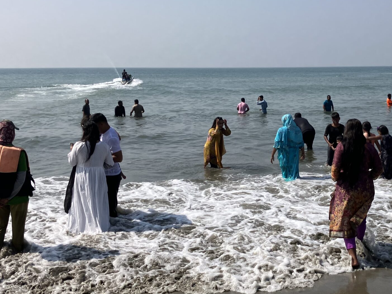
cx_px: 268
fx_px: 578
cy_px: 153
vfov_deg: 28.6
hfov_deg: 37.0
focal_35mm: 51
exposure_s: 1/3205
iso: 32
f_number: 1.8
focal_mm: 3.99
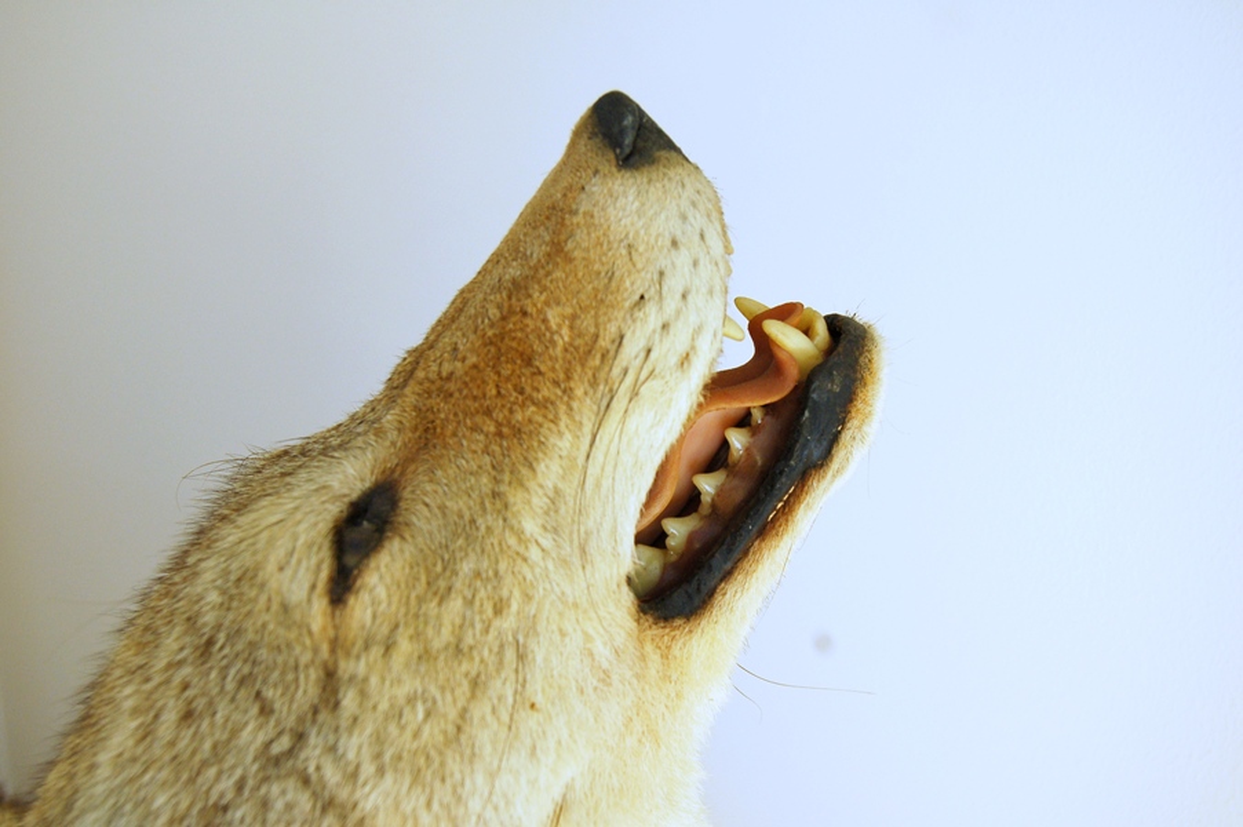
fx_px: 1553
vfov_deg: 29.8
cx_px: 622
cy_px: 414
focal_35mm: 45
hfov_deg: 43.6
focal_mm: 30
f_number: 4.5
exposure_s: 1/80
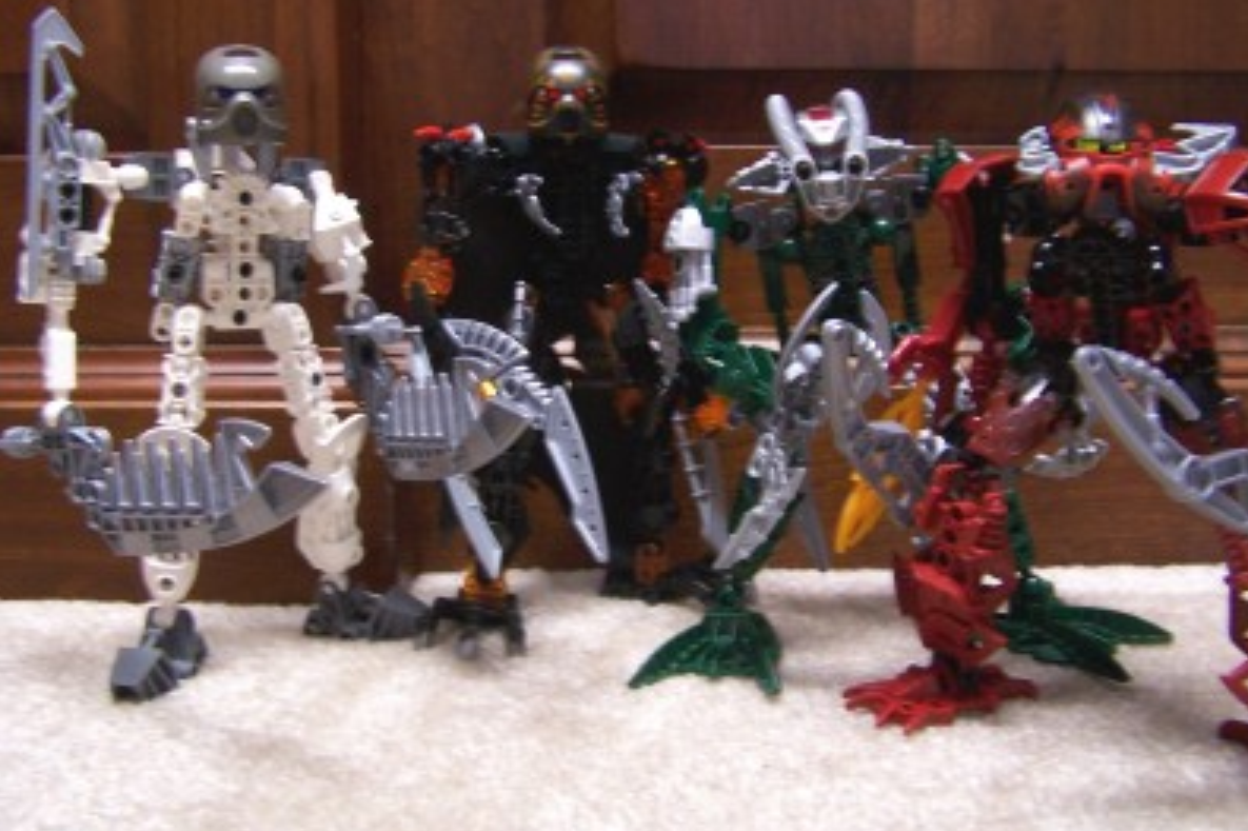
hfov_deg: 48.5
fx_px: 1386
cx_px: 629
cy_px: 367
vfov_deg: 33.3
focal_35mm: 40
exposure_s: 1/8
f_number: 2.8
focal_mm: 6.3
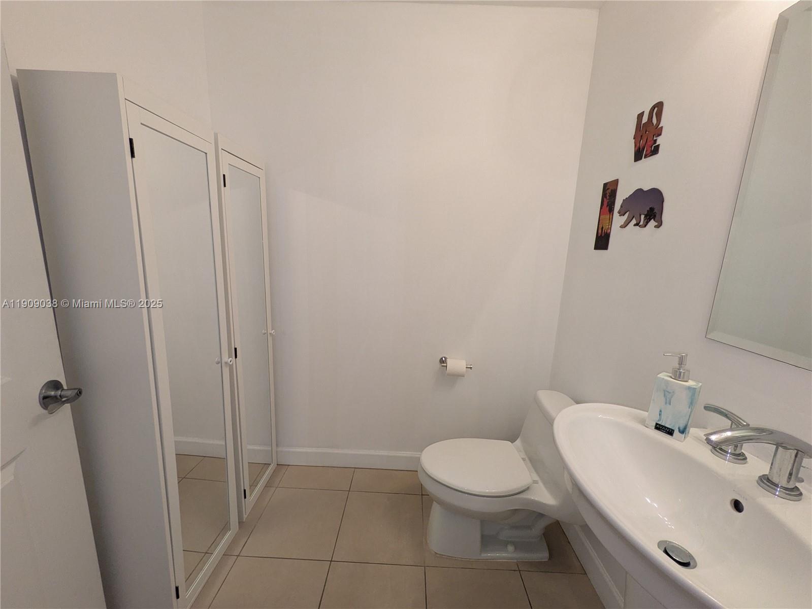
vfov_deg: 85.7
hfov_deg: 102.1
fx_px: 328
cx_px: 406
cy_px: 304
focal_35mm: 14
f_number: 2.2
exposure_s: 1/120
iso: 372
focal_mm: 1.83
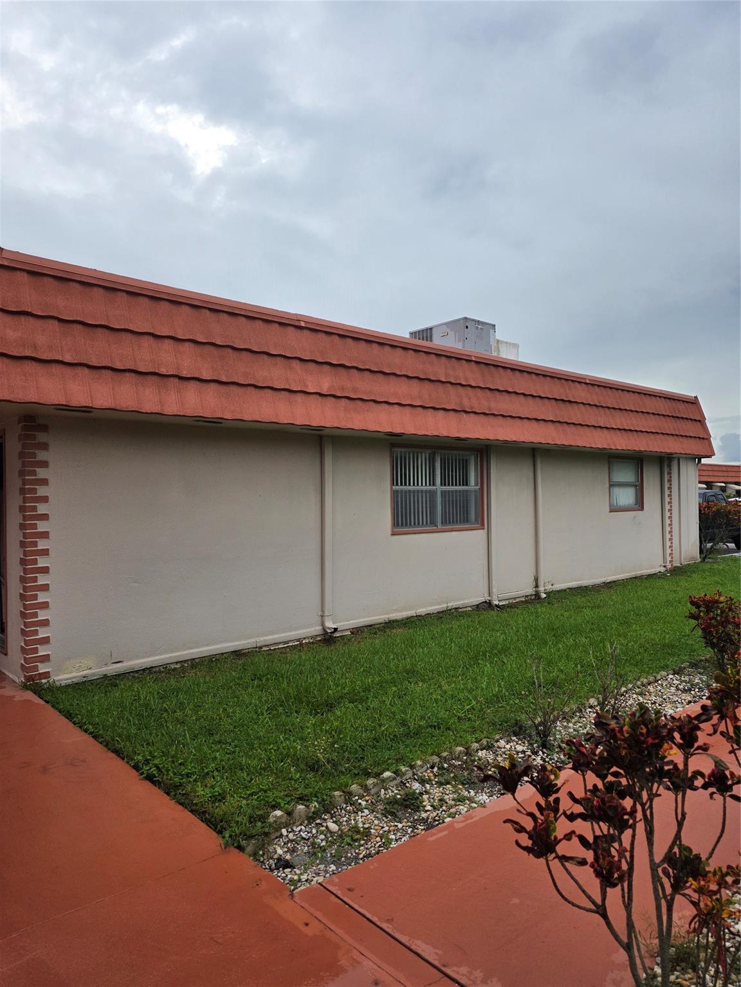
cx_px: 370
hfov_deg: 58.9
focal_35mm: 23
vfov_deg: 73.9
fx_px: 656
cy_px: 494
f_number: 1.7
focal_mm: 6.3
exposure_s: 1/180
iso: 40
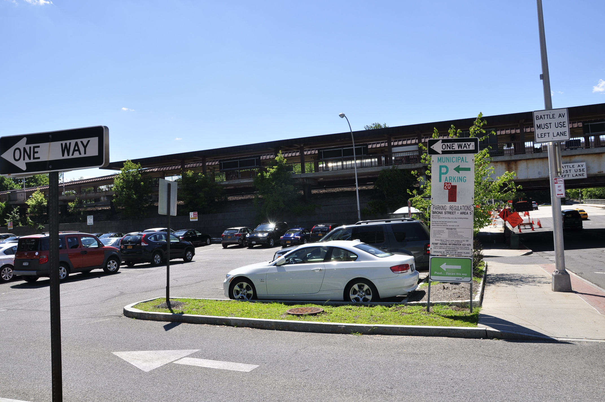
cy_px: 201
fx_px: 453
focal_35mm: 27
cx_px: 302
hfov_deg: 67.4
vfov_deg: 47.8
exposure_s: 1/320
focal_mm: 18
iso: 200
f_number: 9
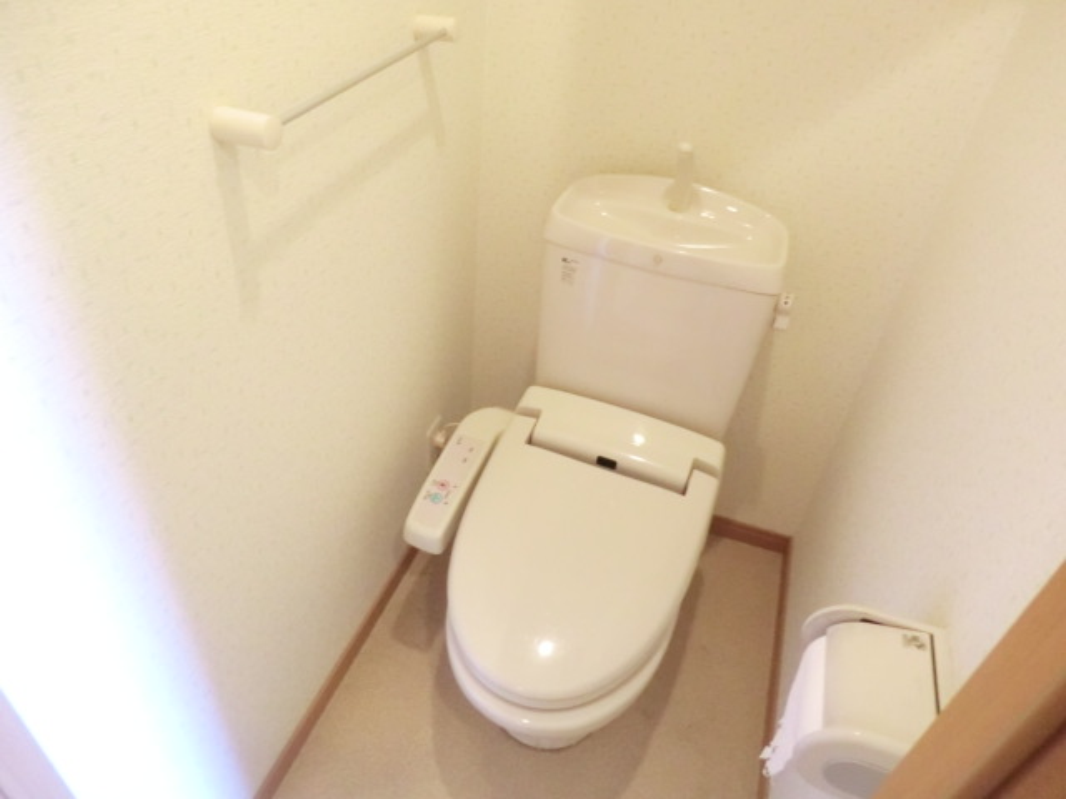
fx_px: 739
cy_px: 400
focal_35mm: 24
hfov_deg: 71.6
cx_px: 533
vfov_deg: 56.8
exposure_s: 1/30
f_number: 3.2
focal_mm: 4.3
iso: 800
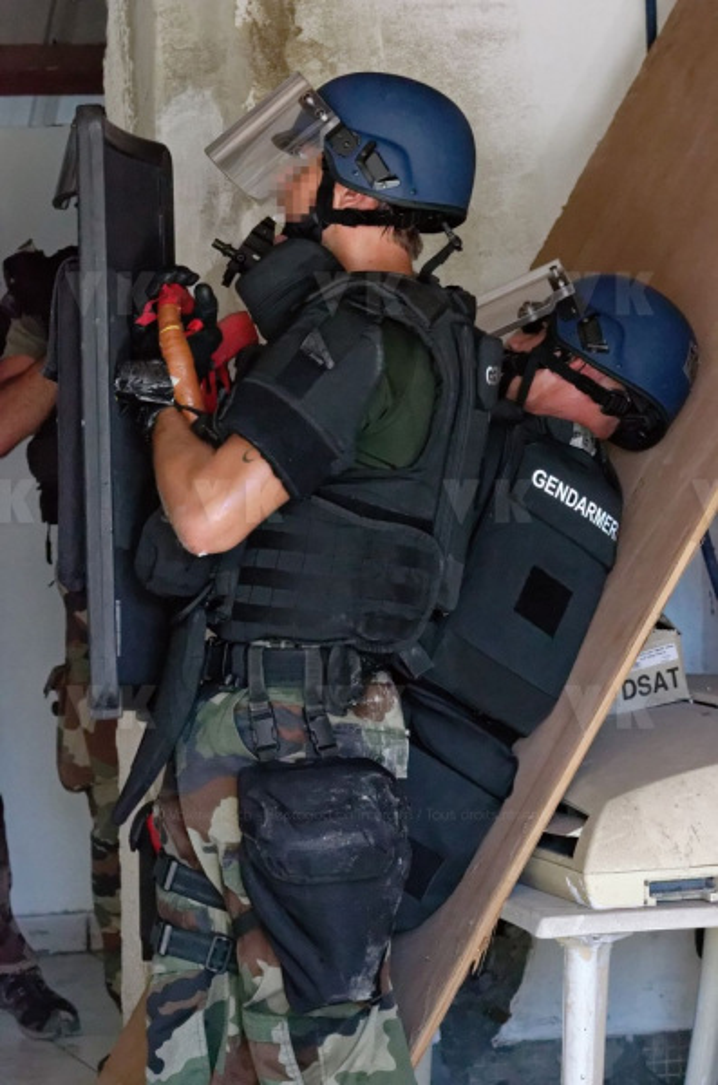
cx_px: 359
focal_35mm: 153
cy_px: 542
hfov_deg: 8.9
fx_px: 4601
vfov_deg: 13.5
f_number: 9
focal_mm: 102
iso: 2000
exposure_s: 1/200
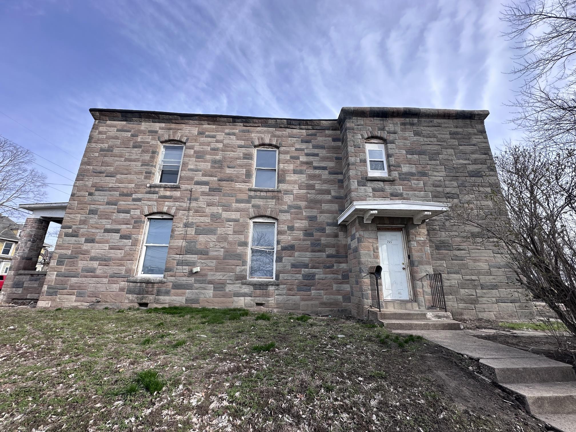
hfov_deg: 102.1
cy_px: 216
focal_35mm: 14
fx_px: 233
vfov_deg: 85.7
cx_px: 288
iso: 40
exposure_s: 1/587
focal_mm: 2.22
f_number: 2.2
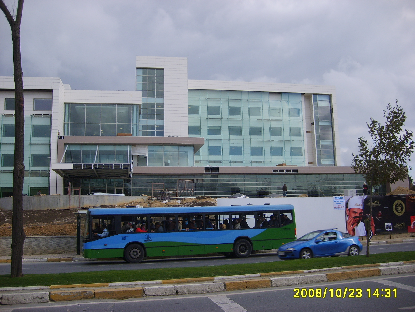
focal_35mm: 35
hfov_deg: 52.6
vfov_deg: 40.7
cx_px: 208
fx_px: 420
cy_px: 156
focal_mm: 5.8
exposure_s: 1/180
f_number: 7.1
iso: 50
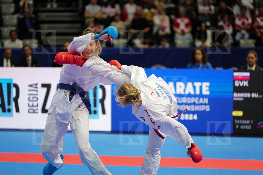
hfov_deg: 13.4
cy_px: 88
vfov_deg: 8.9
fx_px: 1123
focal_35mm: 154
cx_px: 132
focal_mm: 154
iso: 2000
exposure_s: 1/1000
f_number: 2.8
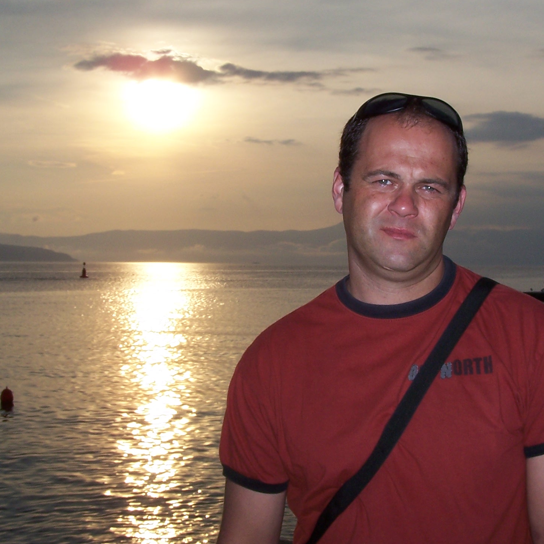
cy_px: 259
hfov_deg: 28.5
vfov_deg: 28.6
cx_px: 352
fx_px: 1067
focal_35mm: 60
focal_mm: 6.3
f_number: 5.6
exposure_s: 1/1000
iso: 80
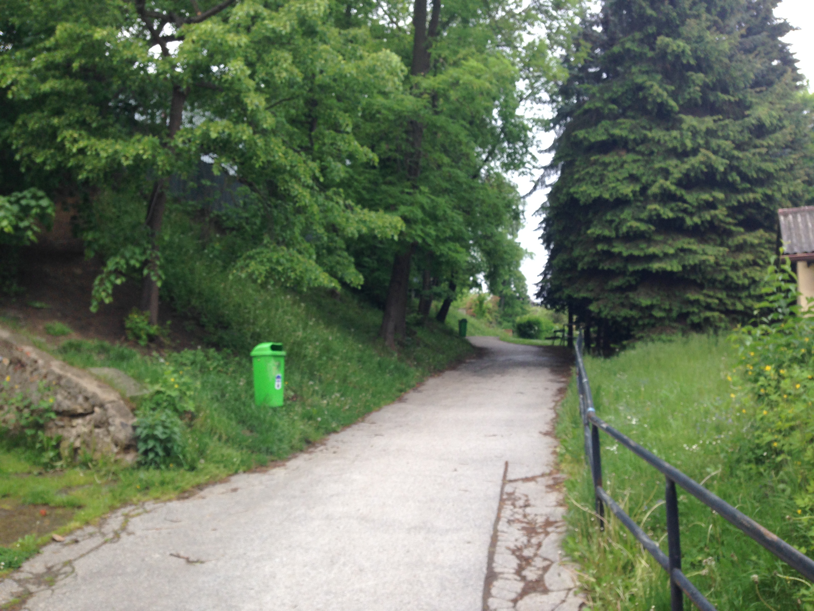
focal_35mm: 33
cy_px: 306
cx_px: 407
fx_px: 776
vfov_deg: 42.9
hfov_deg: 55.4
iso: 50
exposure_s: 1/354
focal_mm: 4.12
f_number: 2.4
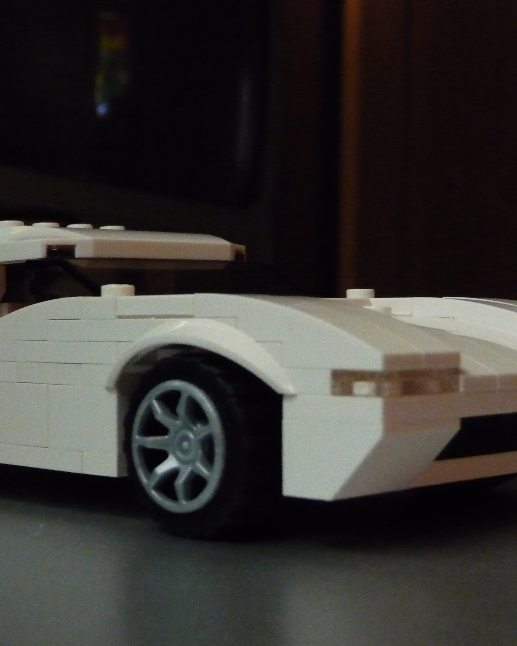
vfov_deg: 27.1
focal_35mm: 70
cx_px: 209
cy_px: 330
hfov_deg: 21.8
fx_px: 1339
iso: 800
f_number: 4.2
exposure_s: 1/8
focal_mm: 8.5
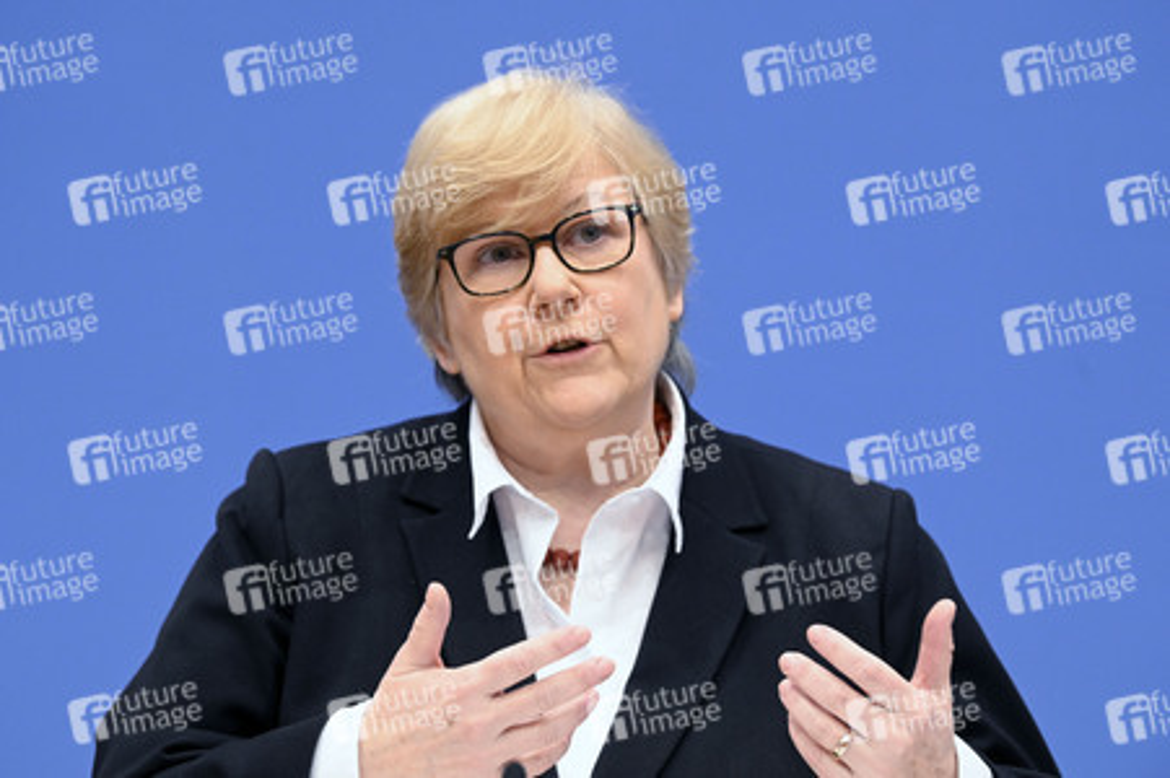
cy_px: 389
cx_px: 585
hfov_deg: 15.8
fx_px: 4222
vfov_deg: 10.5
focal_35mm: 130
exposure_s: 1/500
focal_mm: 130
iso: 5000
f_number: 5
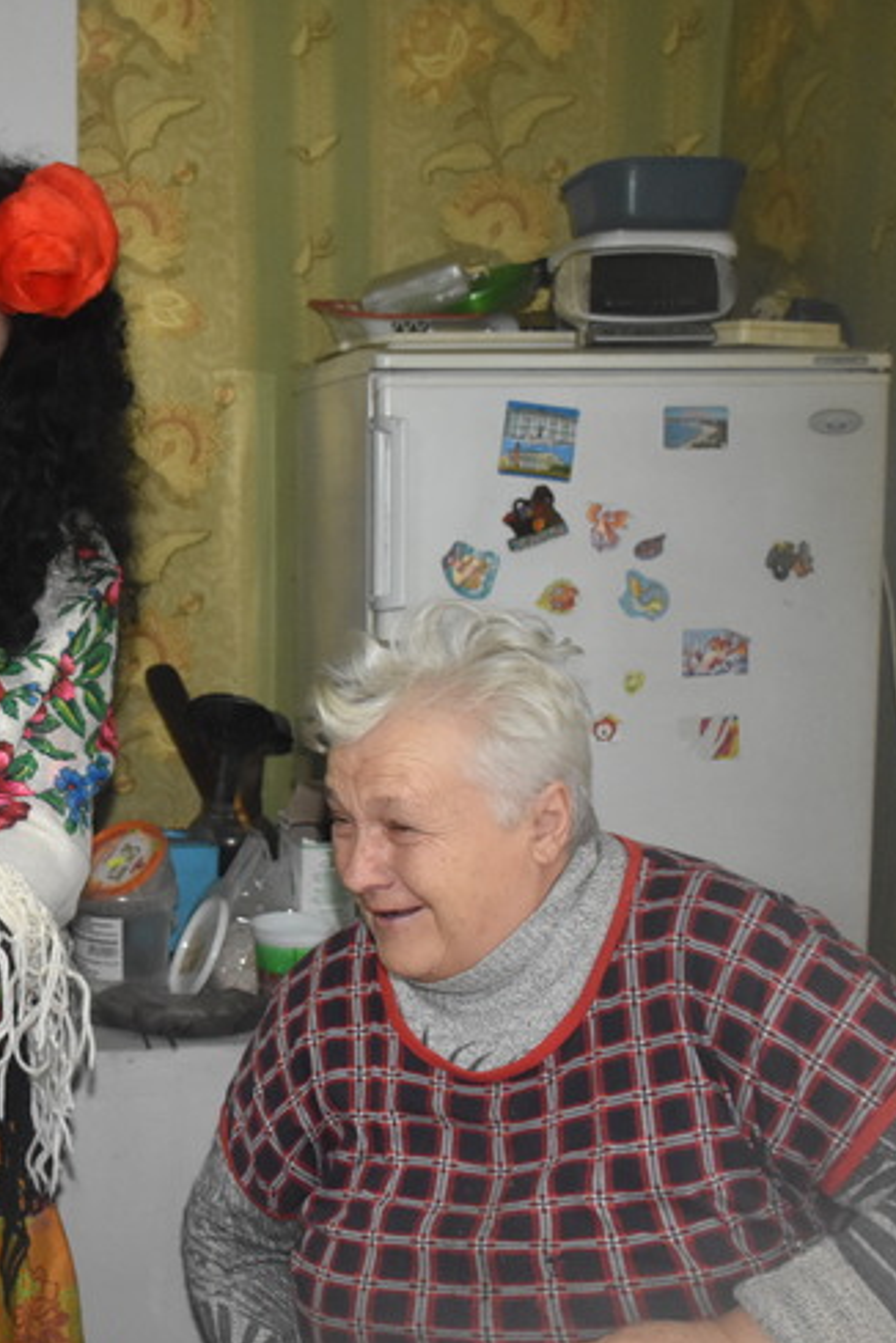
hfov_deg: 27.9
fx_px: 1717
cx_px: 55
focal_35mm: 46
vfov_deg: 42.7
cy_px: 681
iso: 2800
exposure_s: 1/60
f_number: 3.5
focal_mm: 20
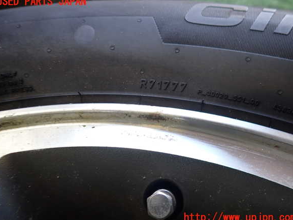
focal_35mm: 26
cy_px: 110
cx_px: 146
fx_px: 220
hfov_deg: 67.3
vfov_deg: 53.1
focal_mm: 4.5
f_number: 2
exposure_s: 1/100
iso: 200
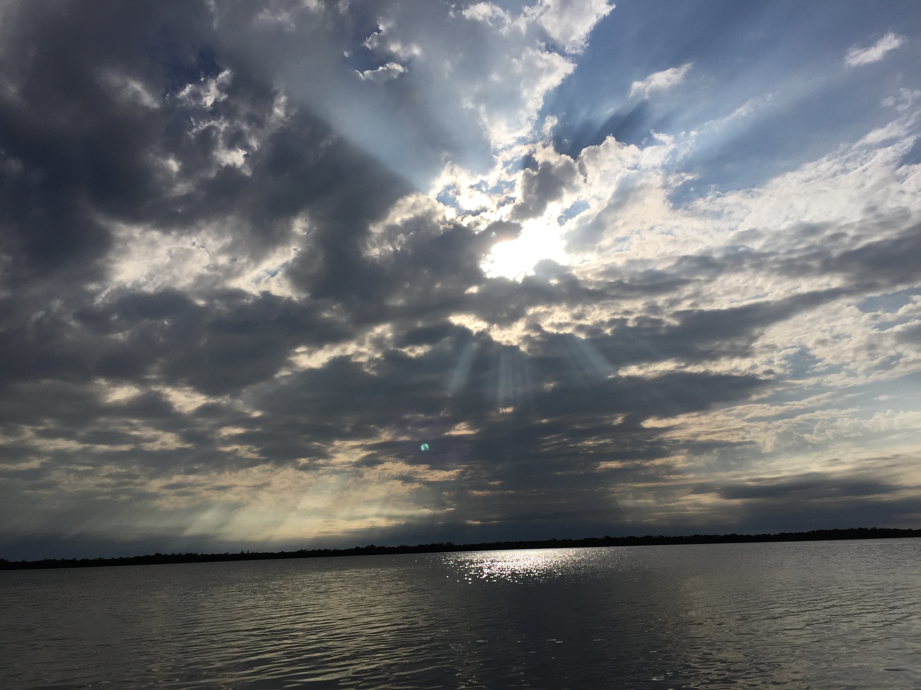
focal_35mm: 29
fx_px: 772
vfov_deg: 48.2
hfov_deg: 61.7
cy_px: 345
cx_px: 460
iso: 32
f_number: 2.2
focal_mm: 4.15
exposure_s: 1/13333
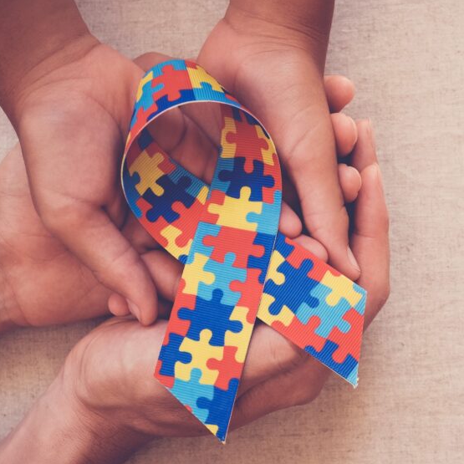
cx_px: 372
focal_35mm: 58
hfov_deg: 28.9
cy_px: 255
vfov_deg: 29.5
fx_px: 880
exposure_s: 1/60
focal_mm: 24.9
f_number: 5
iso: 640
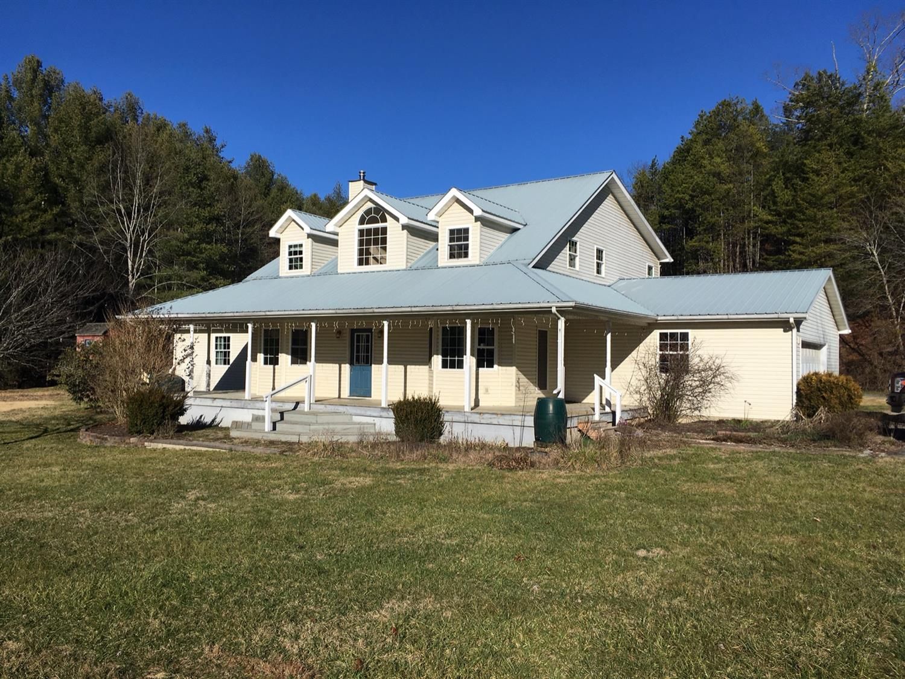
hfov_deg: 61.7
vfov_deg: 48.2
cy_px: 340
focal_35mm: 29
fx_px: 758
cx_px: 452
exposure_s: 1/2959
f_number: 2.2
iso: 25
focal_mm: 4.15
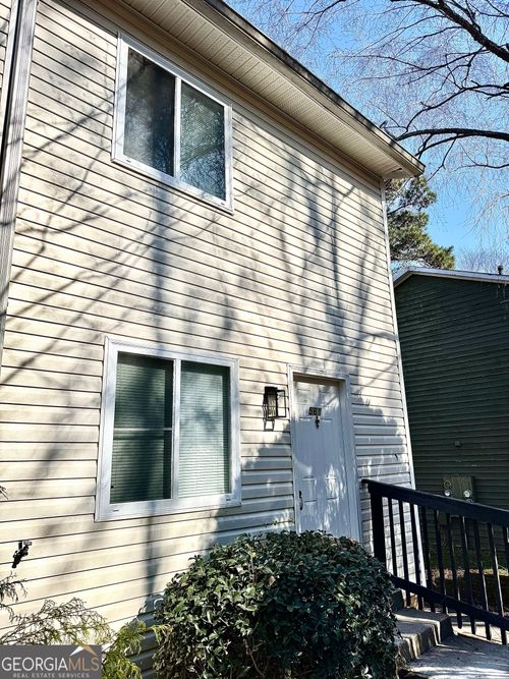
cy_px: 340
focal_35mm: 24
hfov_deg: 56.8
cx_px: 254
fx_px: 471
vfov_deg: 71.6
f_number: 1.78
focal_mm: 6.76
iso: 80
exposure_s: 1/4950
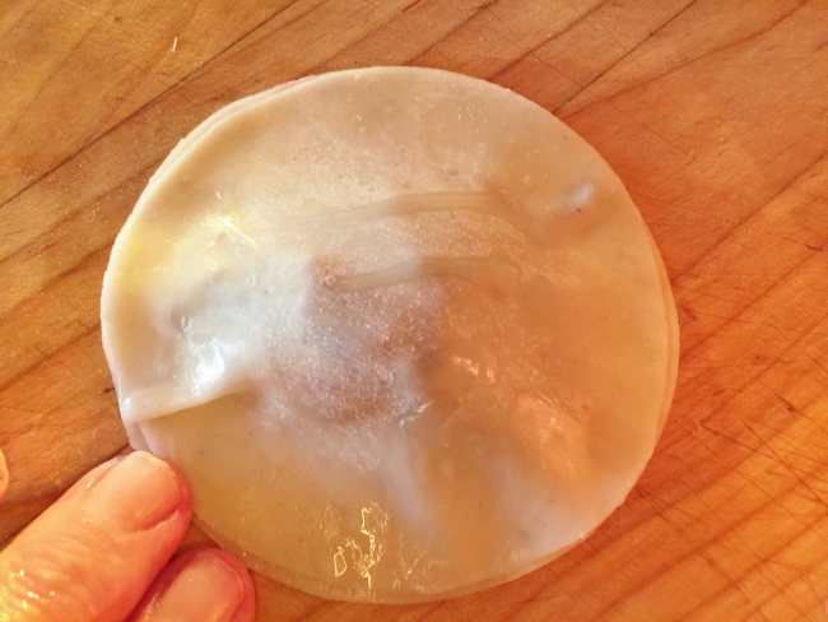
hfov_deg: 61.6
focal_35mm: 29
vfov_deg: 48.3
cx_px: 414
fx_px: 694
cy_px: 311
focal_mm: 4.15
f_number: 2.2
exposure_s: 1/15
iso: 64
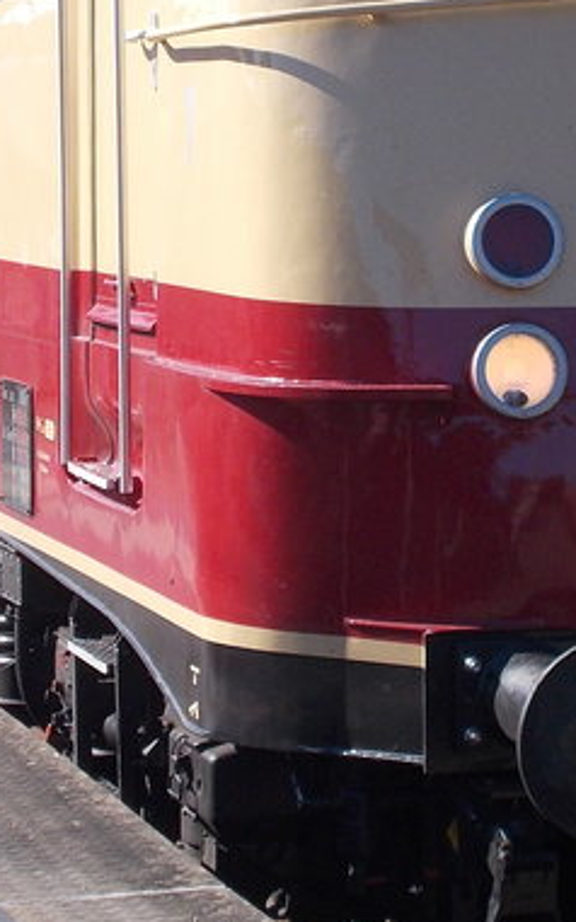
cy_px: 286
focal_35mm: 147
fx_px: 3694
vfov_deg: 14.2
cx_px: 414
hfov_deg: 8.9
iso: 80
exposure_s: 1/400
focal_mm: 7.9
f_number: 4.2
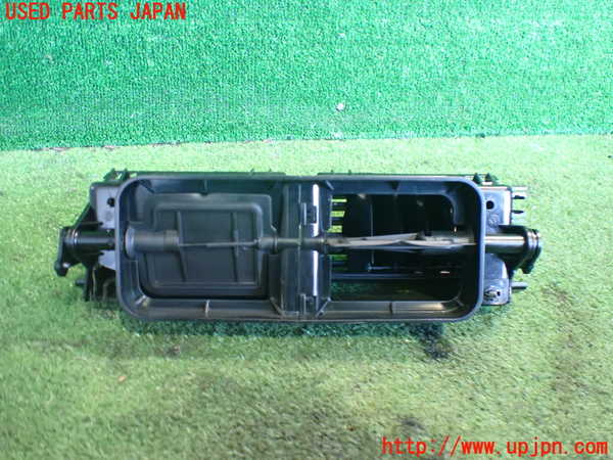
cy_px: 230
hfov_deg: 60.0
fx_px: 531
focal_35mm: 30
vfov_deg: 46.8
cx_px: 306
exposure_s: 1/30
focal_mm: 5.4
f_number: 2.3
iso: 800
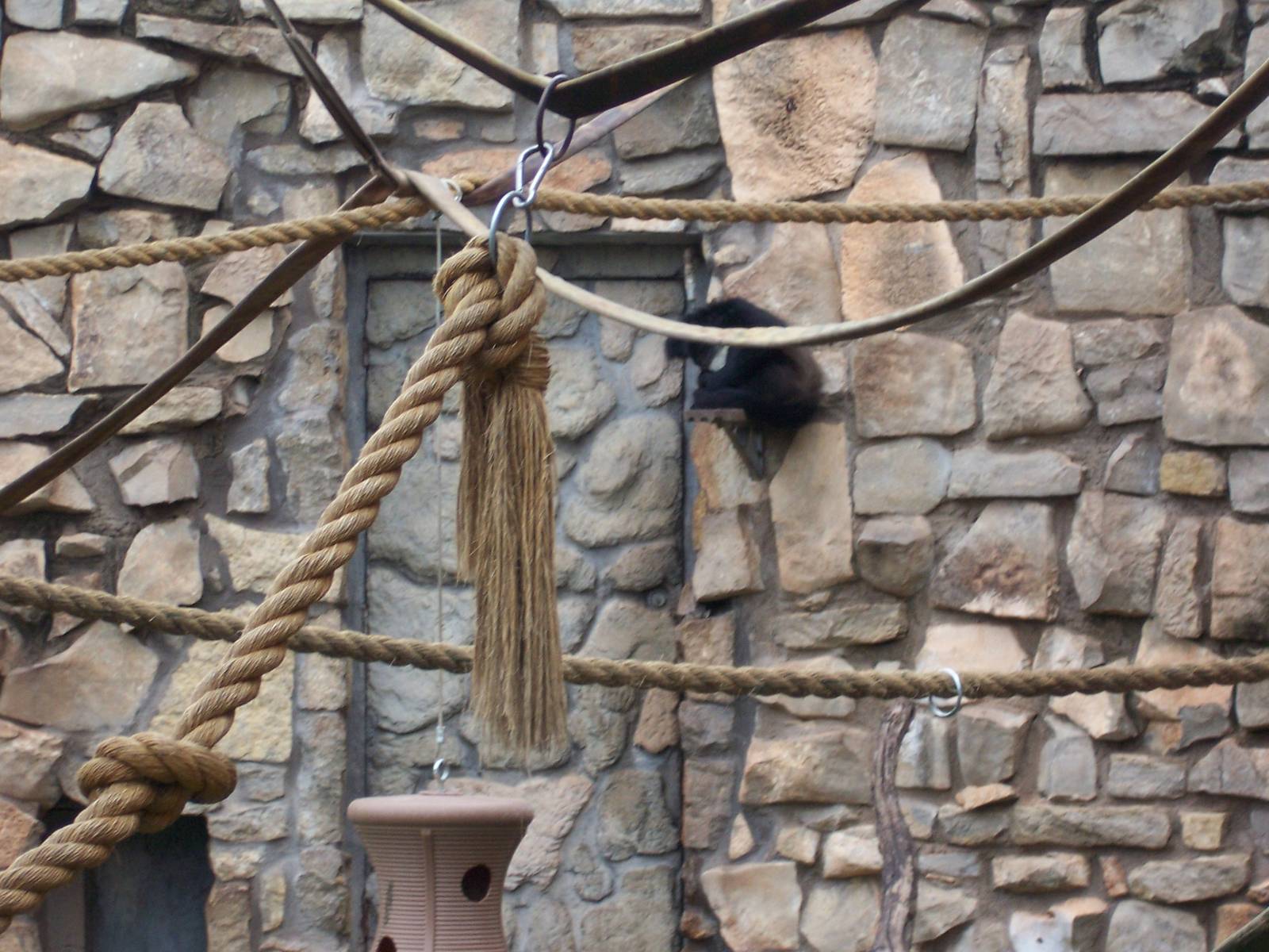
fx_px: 4839
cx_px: 634
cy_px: 476
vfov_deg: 11.2
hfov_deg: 14.9
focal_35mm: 132
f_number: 4.8
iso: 140
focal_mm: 22
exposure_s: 1/125
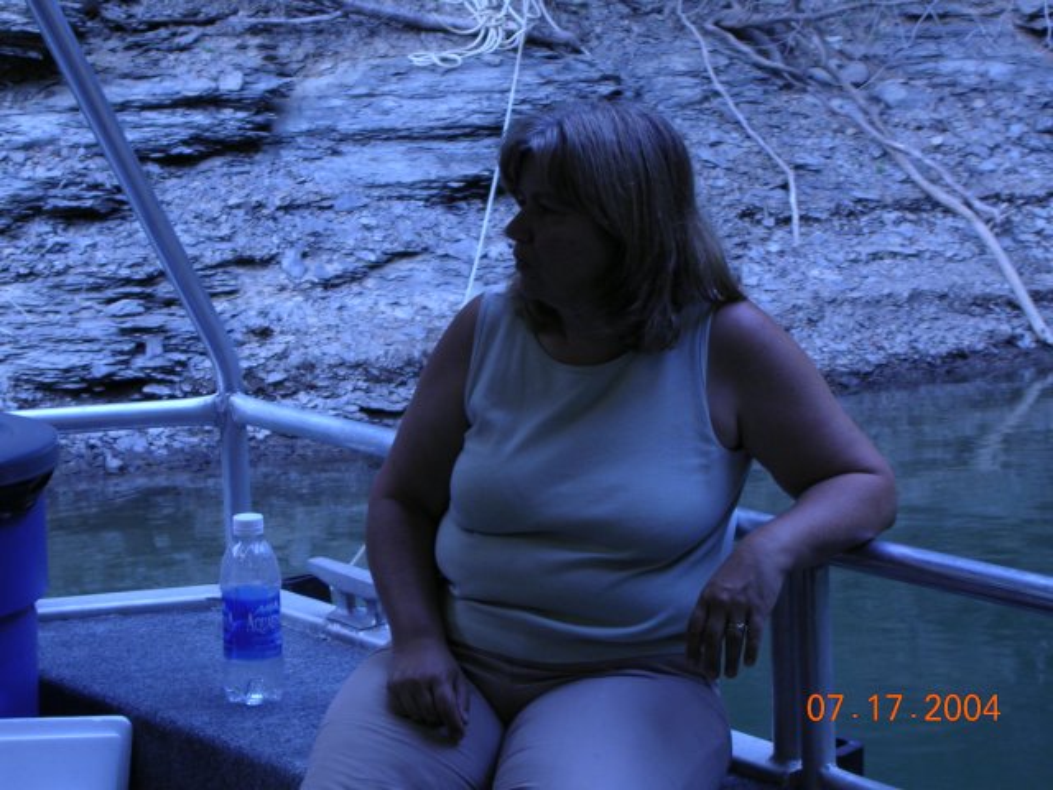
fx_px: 3042
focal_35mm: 100
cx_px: 526
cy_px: 395
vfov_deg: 14.8
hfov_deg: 19.6
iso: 100
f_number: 4.5
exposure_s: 1/8.8
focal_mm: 15.2
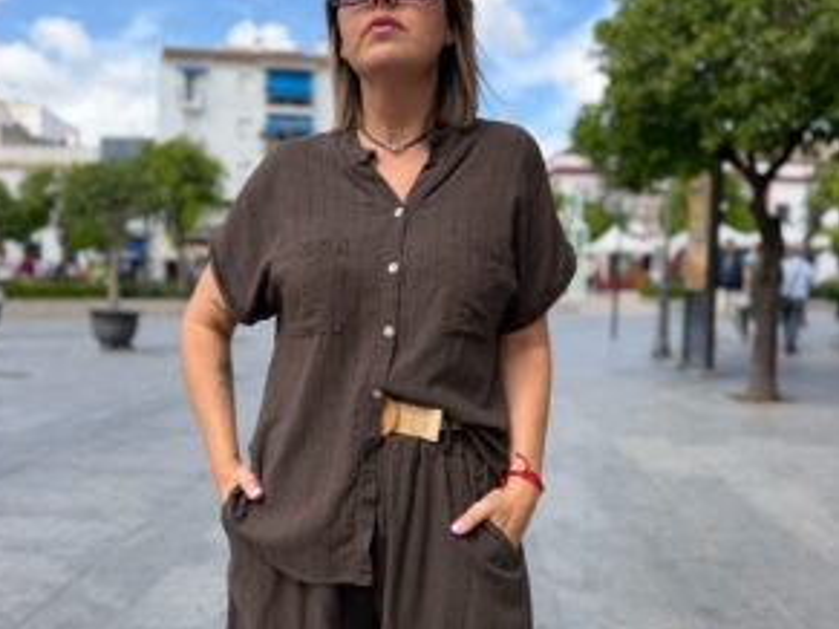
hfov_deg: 55.4
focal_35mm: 33
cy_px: 358
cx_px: 412
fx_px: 800
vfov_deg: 42.8
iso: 100
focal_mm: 6.76
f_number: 1.78
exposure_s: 1/2703
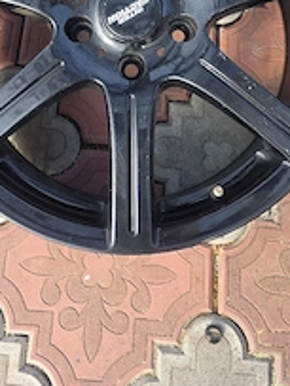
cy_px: 13
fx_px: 503
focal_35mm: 45
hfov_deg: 32.2
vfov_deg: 38.1
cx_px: 144
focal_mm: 6.3
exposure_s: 1/370
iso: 50
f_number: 1.7
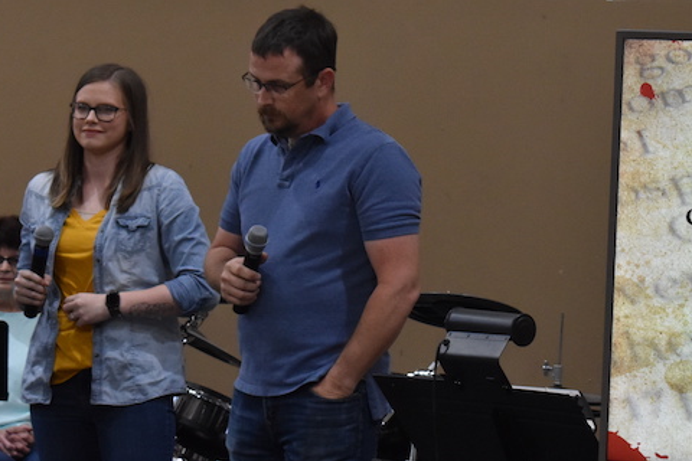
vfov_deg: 8.0
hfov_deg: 11.9
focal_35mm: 172
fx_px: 3307
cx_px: 378
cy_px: 156
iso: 1800
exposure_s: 1/125
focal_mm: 55
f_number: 5.6
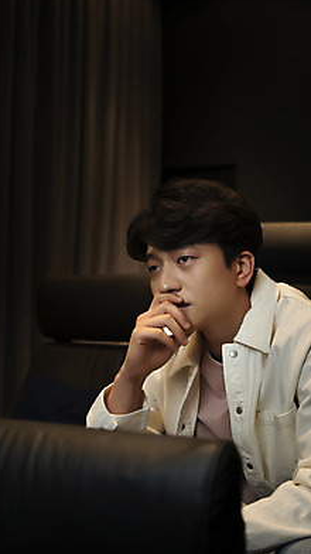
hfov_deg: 19.1
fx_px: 896
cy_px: 277
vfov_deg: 34.4
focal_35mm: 61
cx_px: 317
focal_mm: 38
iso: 1250
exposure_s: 1/100
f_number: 2.8
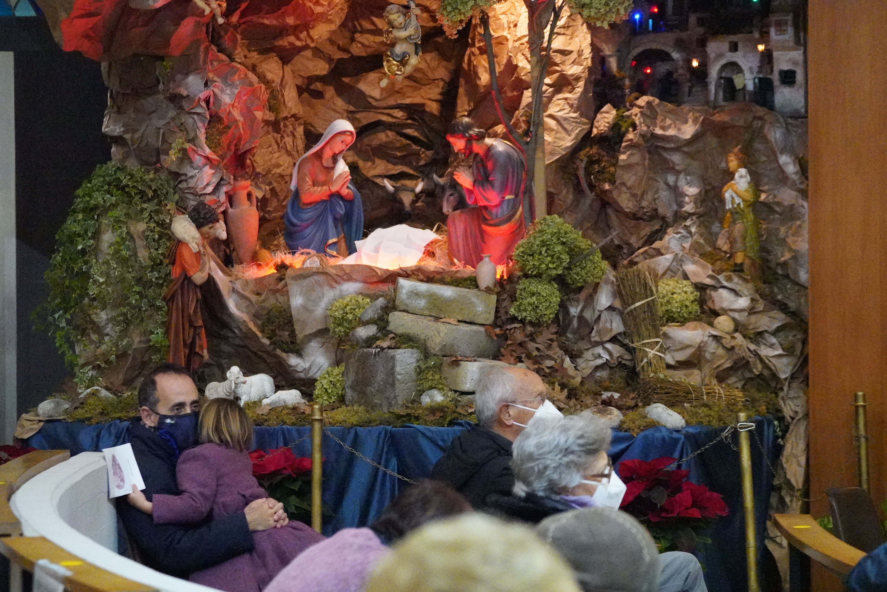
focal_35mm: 135
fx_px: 3326
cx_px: 444
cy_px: 296
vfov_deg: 10.2
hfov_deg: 15.2
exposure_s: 1/125
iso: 40000
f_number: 5.6
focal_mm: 135
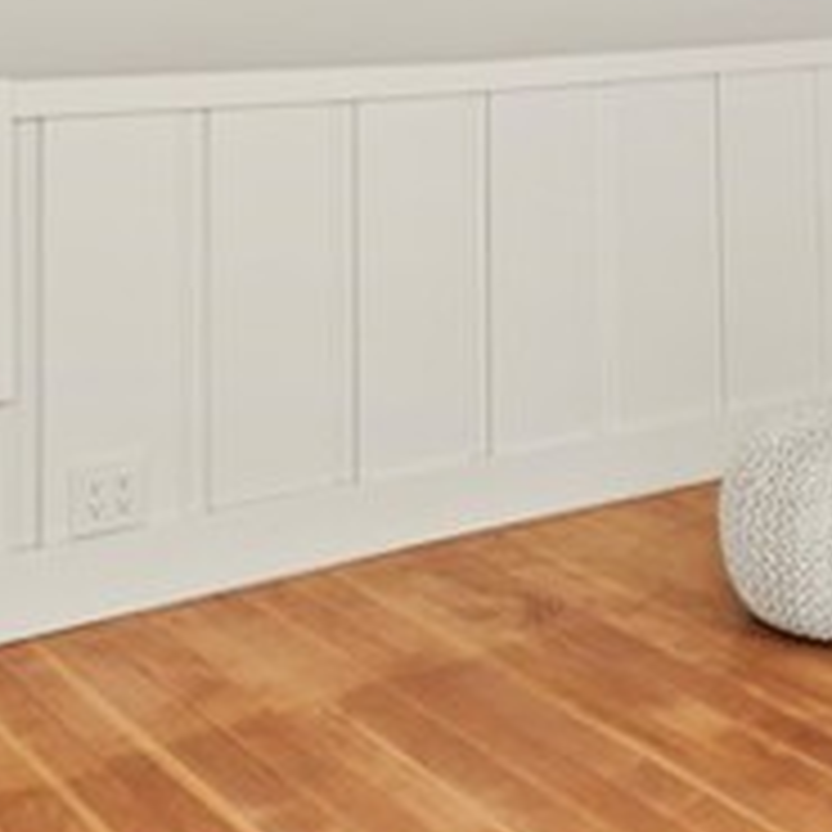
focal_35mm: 66
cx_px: 819
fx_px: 1795
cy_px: -83
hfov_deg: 24.9
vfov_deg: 24.4
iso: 125
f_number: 7.1
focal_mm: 14
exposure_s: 1.3
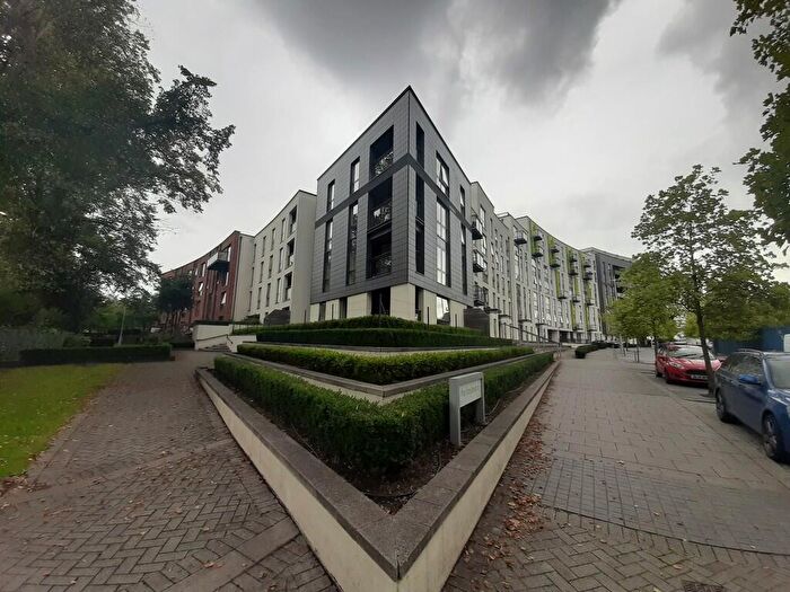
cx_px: 395
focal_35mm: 13
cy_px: 296
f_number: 2.2
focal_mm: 1.42
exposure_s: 1/649
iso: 40
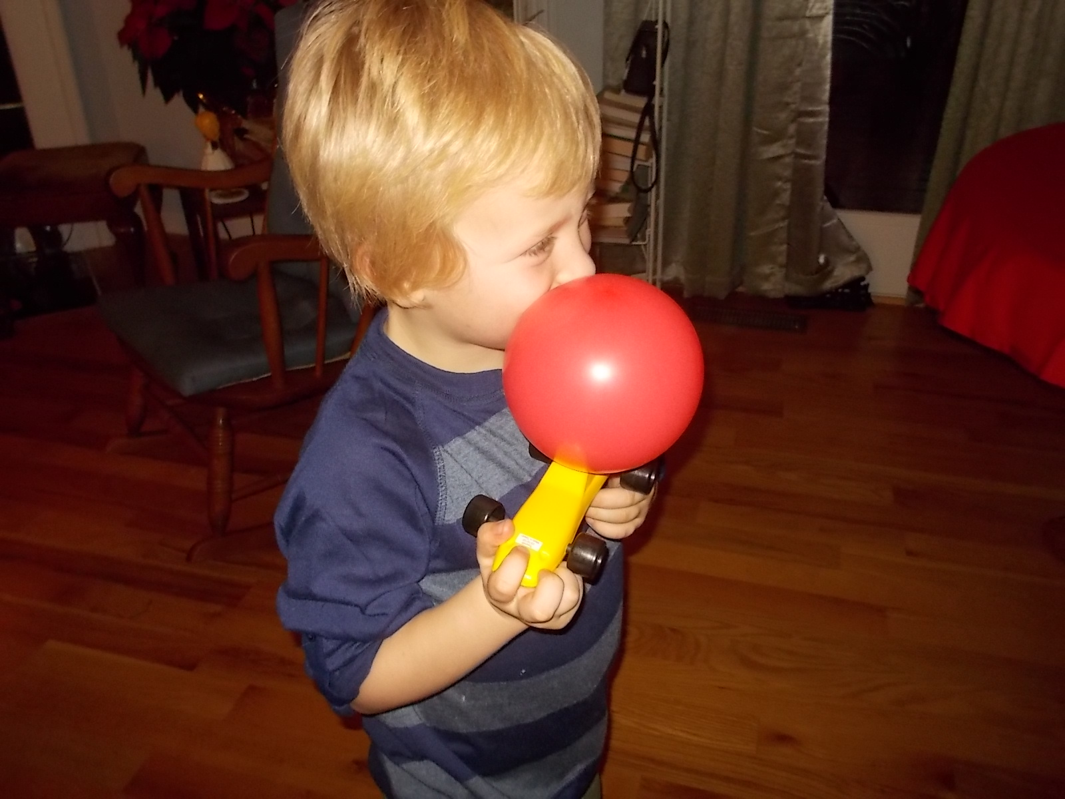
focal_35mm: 29
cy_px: 400
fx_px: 892
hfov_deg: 61.7
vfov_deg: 48.2
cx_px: 532
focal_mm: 4.1
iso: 250
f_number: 3.3
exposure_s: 1/30
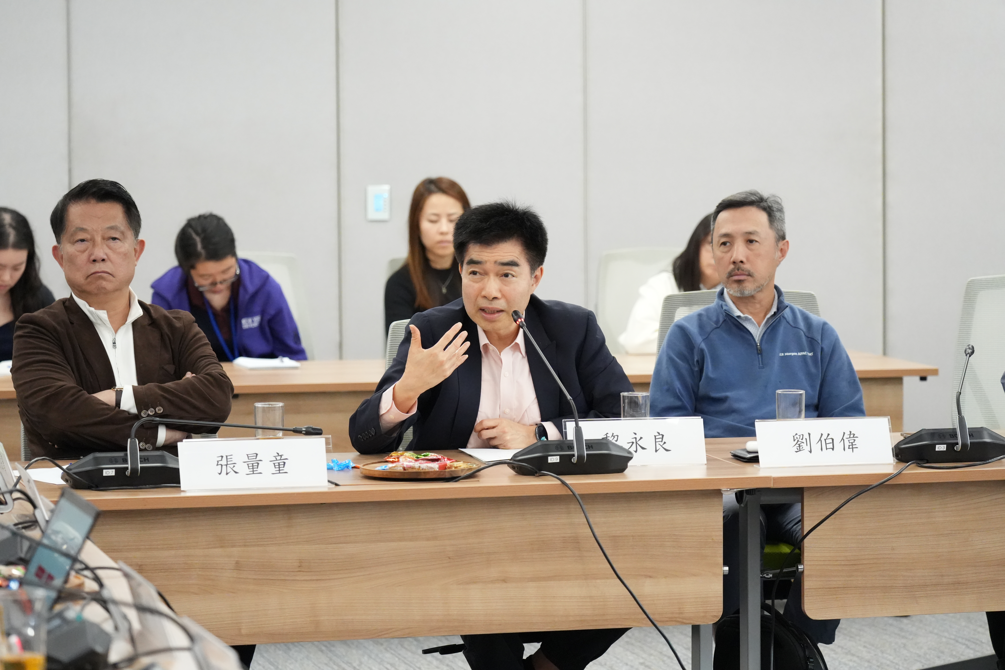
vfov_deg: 11.4
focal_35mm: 120
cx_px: 502
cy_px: 335
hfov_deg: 17.1
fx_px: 3350
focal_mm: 120
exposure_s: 1/250
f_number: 4
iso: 10000
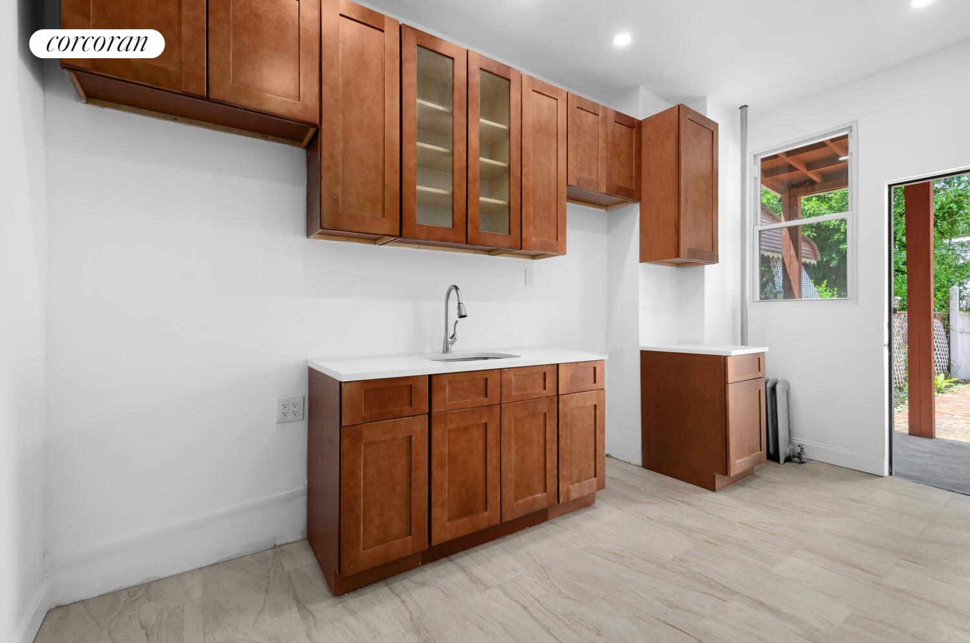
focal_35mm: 15
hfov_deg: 100.5
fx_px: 403
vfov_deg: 77.1
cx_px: 485
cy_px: 322
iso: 100
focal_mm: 10
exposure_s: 1/3
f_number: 9
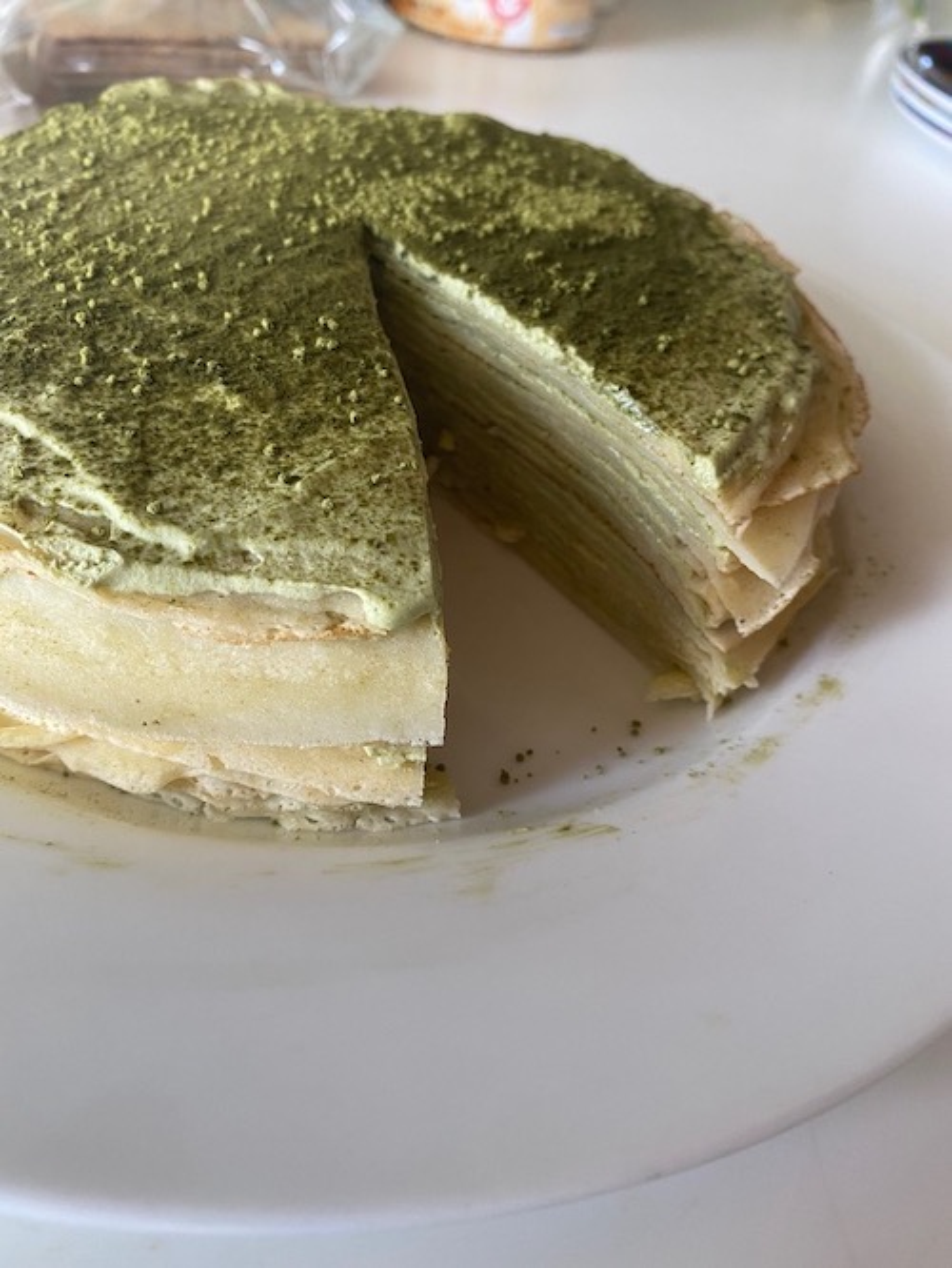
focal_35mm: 26
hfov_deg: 53.1
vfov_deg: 67.3
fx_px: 953
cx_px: 476
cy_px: 634
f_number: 1.8
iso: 125
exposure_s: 1/74
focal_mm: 4.25
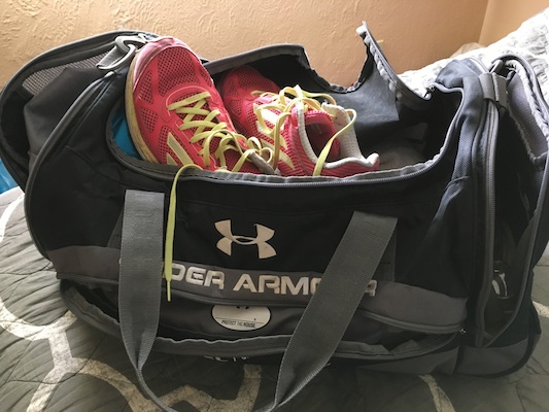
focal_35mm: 29
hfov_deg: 61.6
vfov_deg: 48.2
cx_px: 274
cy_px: 206
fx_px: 460
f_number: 2.2
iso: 200
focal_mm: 4.15
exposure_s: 1/24
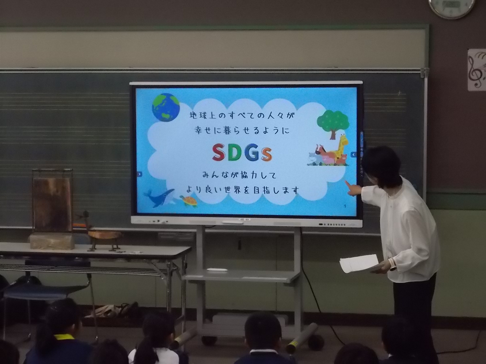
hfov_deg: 19.8
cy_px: 182
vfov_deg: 14.9
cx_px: 243
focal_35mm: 99
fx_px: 1390
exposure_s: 1/200
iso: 800
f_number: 5.5
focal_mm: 17.6
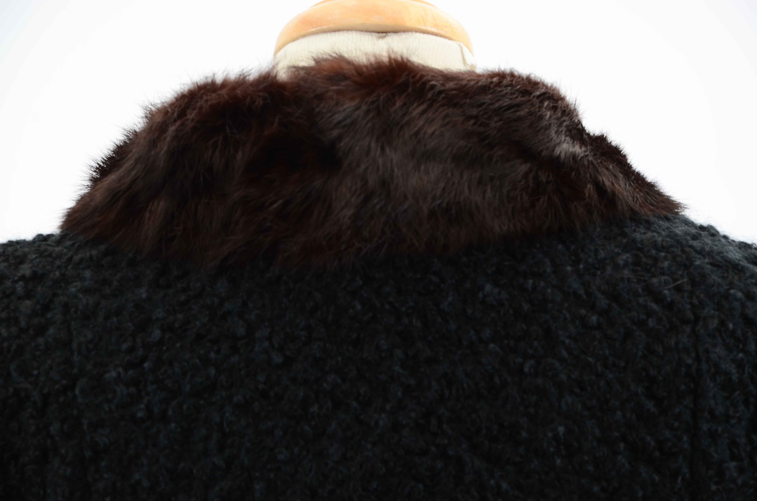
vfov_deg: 8.7
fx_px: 3305
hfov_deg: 13.1
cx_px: 378
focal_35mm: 158
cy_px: 250
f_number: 7.1
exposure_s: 1/80
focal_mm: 105
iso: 160
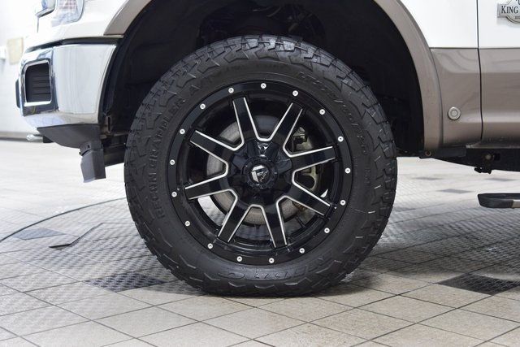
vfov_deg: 26.5
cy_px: 174
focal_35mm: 51
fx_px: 737
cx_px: 260
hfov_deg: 38.9
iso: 1600
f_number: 4
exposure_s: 1/60
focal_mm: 34
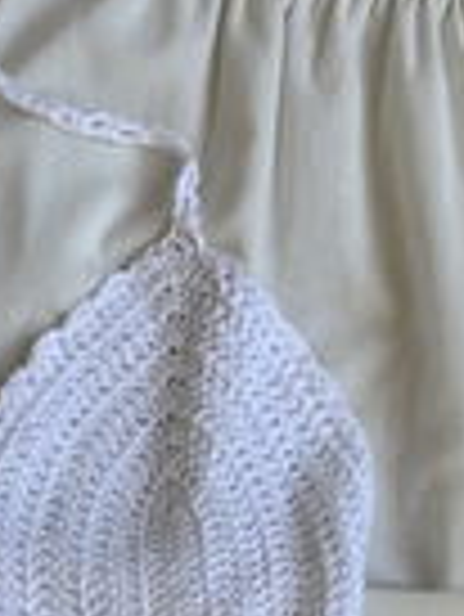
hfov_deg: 14.6
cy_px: 645
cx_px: 113
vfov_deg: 18.8
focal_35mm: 101
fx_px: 1802
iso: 50
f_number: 1.6
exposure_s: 1/473
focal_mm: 5.1
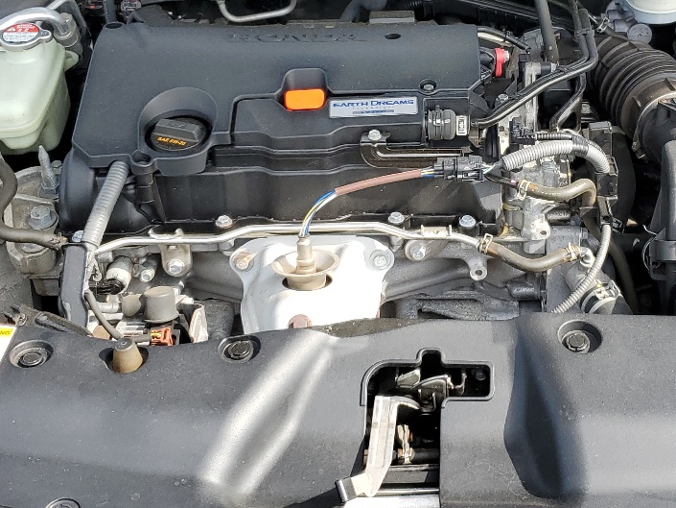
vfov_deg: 24.5
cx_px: 447
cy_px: 114
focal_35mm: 59
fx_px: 1152
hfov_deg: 32.4
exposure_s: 1/667
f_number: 1.5
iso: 50
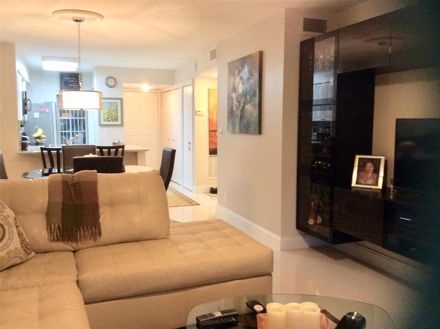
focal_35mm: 32
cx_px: 220
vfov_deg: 44.0
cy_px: 164
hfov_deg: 56.9
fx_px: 406
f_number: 2.4
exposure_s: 1/24
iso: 80
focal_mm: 3.3
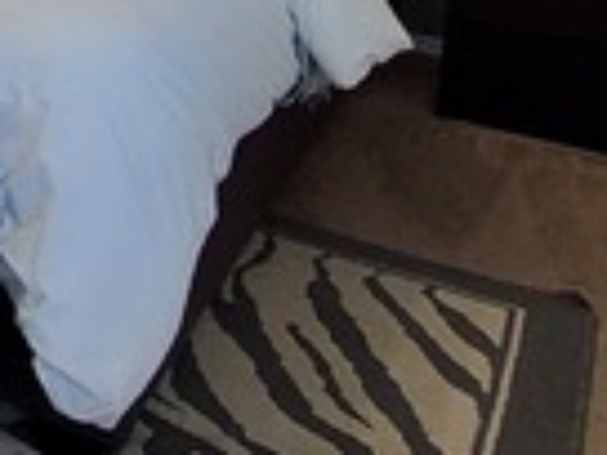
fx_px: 1070
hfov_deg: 26.3
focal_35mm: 61
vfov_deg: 21.1
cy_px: -183
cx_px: -210
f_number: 2.2
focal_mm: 1.13
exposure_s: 1/50
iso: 160
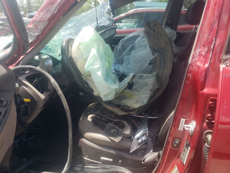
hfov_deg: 67.3
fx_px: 173
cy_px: 86
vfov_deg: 53.1
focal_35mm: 26
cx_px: 115
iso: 50
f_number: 1.5
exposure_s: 1/833
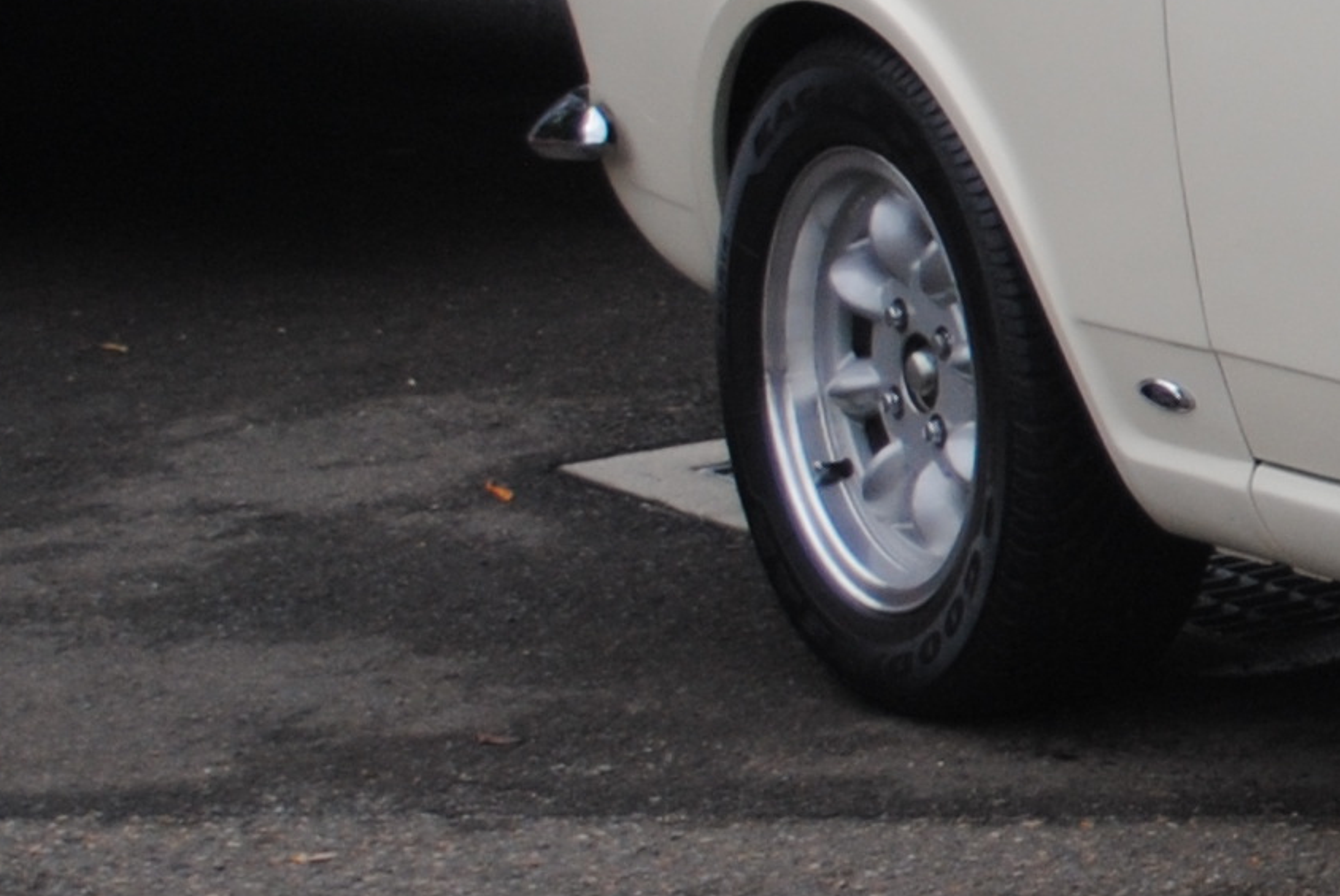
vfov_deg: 5.9
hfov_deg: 8.2
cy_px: -24
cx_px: 2974
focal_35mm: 234
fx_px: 8720
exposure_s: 1/40
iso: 200
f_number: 5
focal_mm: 34
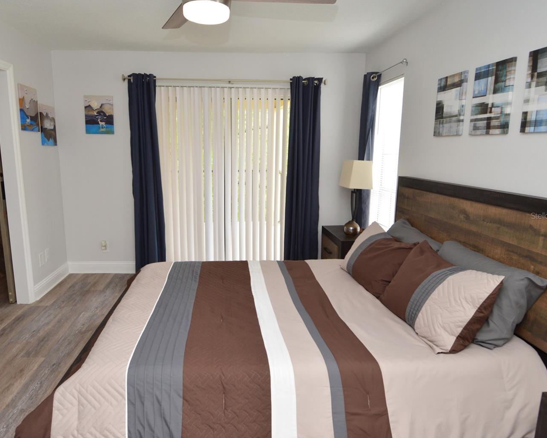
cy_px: 216
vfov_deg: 65.5
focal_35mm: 21
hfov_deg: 77.0
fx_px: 340
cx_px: 228
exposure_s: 1/80
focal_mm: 12
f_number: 4.5
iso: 400
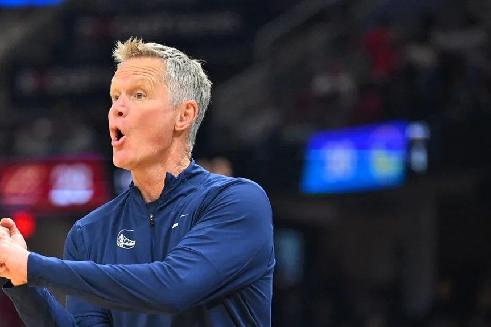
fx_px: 4007
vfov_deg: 4.7
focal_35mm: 294
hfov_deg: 7.0
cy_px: 226
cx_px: 135
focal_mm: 200
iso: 5000
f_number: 4
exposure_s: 1/1600
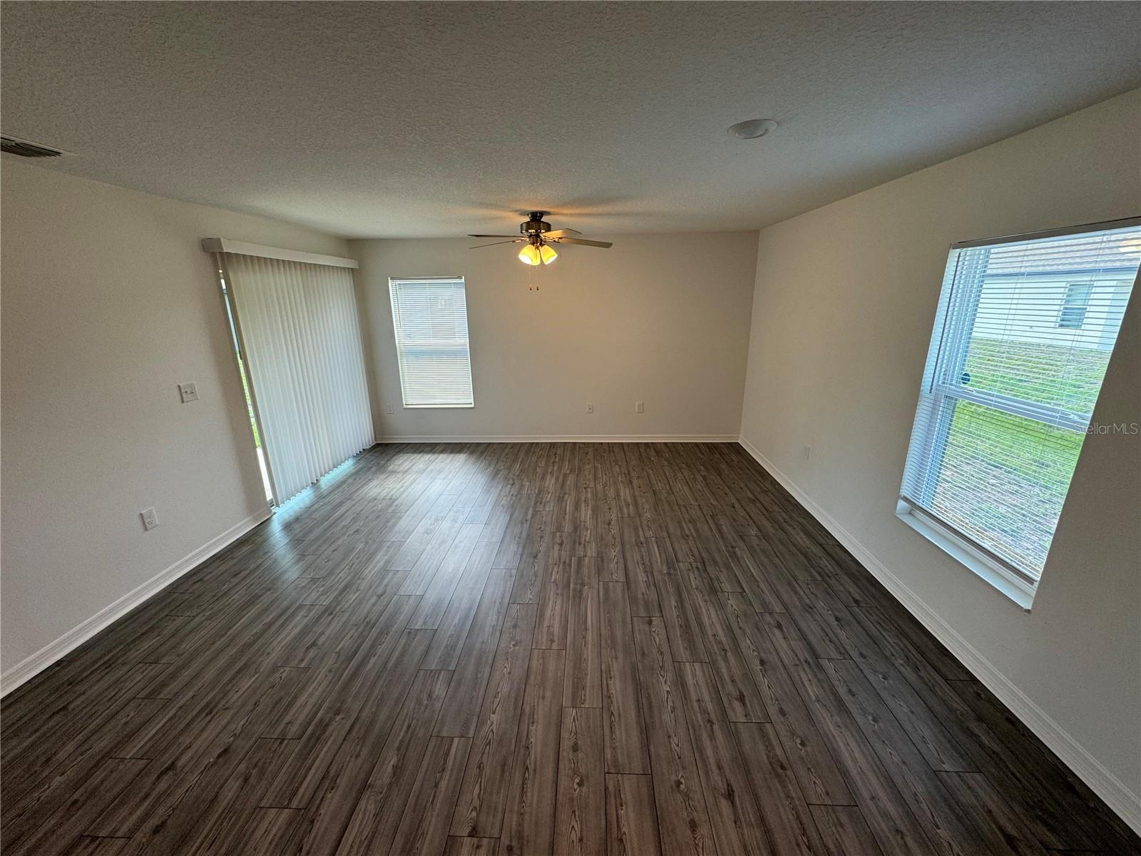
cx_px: 570
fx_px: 461
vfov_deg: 85.7
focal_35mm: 14
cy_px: 428
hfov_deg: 102.1
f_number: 2.2
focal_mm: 2.22
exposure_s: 1/120
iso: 80
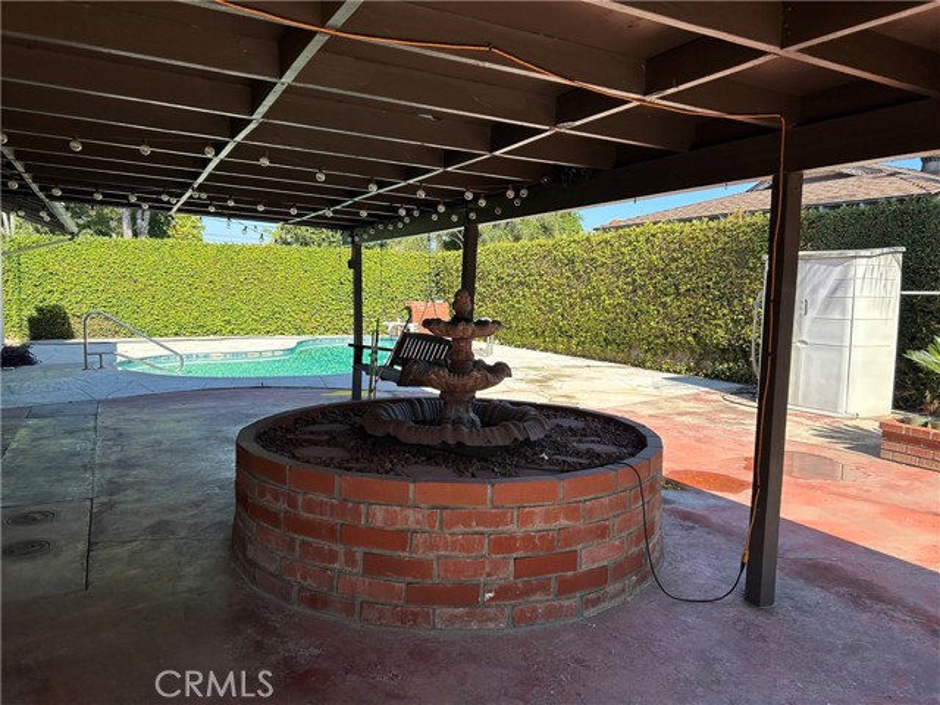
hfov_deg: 67.3
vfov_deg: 53.1
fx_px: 706
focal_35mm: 26
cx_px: 470
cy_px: 352
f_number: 1.5
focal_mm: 5.7
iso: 50
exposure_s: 1/1431
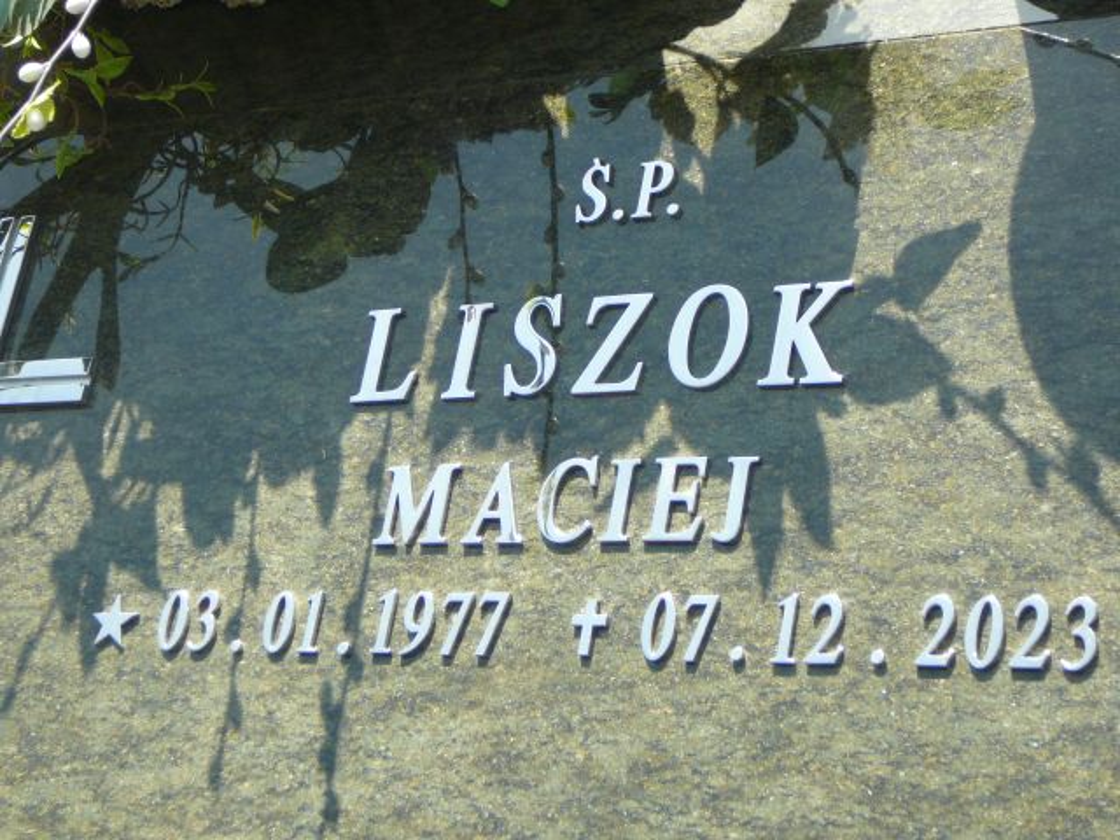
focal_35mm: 82
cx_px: 560
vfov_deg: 18.0
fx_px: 2653
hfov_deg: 23.8
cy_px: 420
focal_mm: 12.2
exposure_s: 1/200
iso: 80
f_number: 3.8
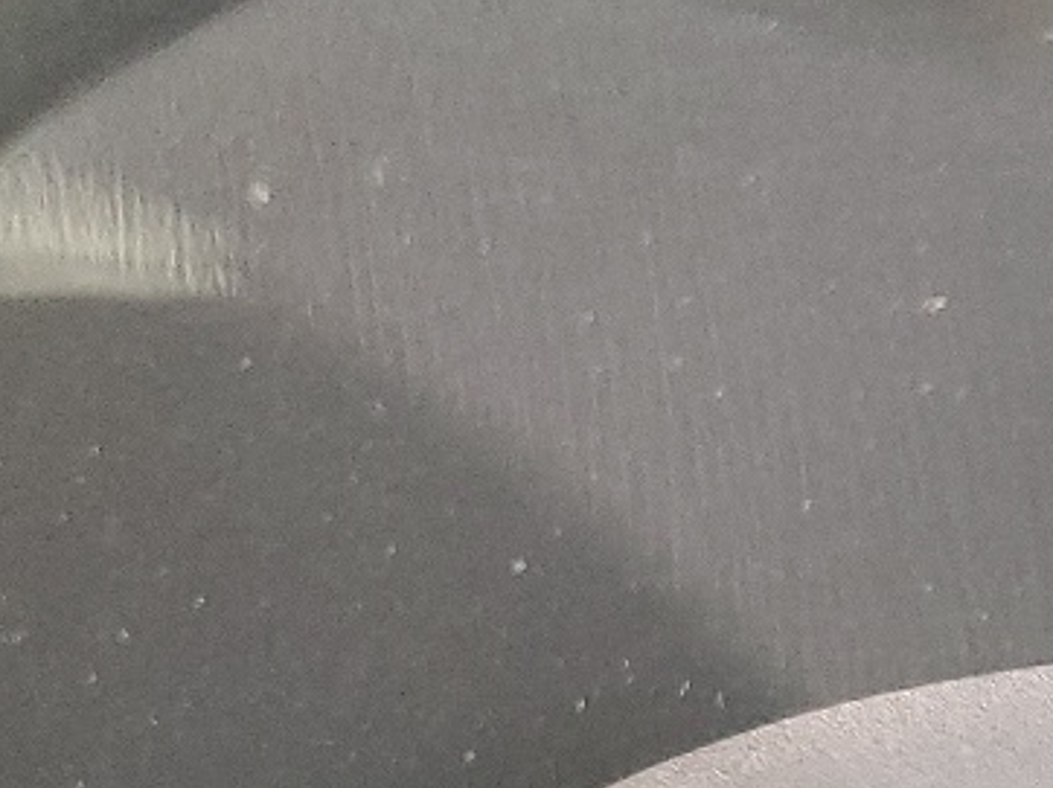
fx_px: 3496
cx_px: 1882
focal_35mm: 115
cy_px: 1300
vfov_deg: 12.1
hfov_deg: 15.0
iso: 176
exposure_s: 1/60.2
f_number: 1.5
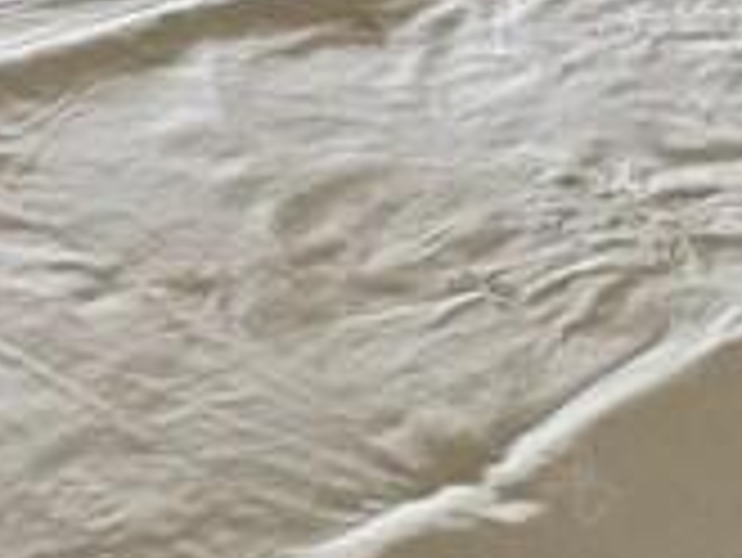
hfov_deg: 21.5
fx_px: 1866
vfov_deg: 15.5
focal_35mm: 87
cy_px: -310
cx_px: -49
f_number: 2.2
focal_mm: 2.22
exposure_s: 1/60
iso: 320
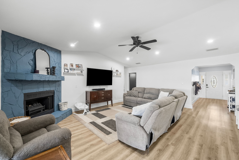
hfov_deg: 104.2
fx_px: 93
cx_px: 120
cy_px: 80
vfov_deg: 81.3
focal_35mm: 14
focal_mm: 14
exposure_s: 1/20
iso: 1600
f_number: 8
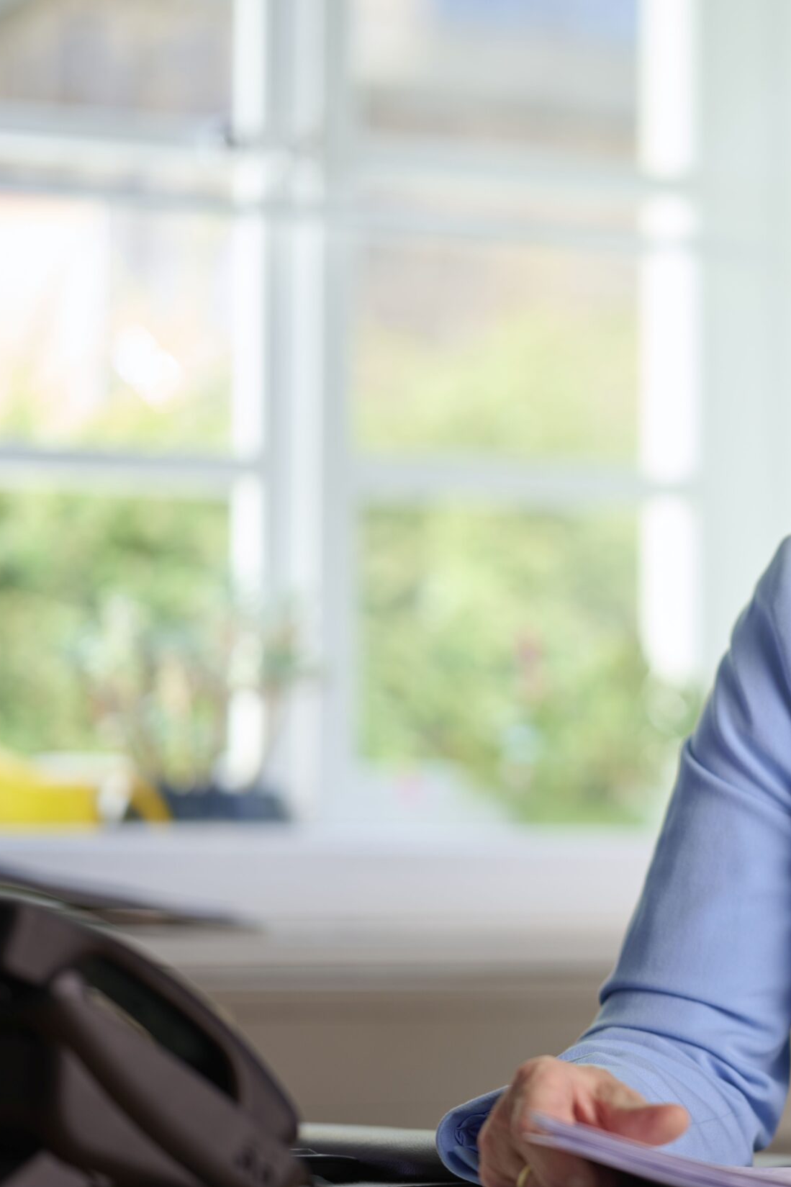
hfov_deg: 10.3
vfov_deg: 15.5
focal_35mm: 132
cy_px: 613
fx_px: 4351
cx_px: 853
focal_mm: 85
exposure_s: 1/60
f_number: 1.8
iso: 80
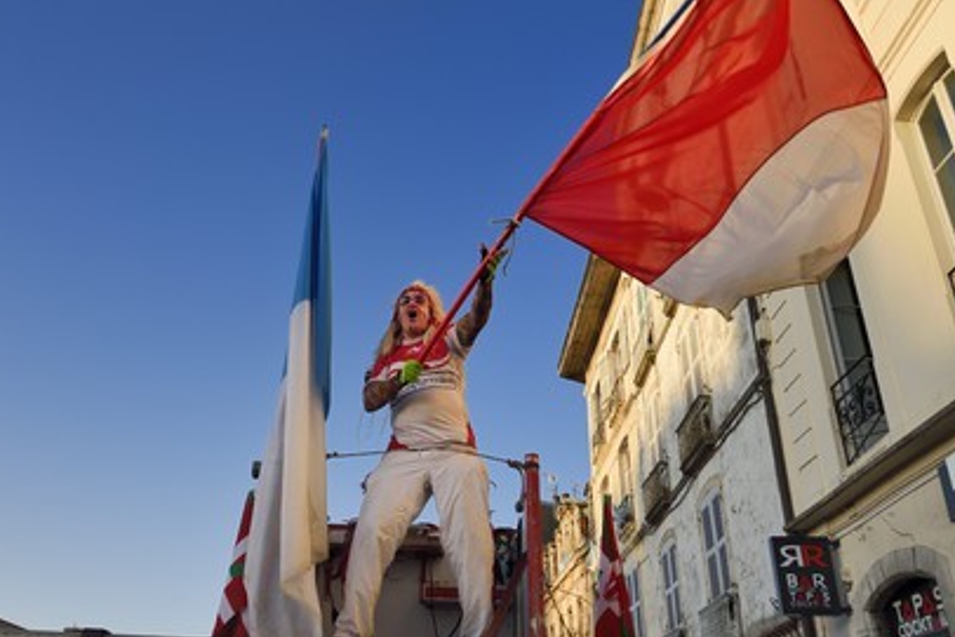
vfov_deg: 42.4
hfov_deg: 60.3
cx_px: 478
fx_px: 823
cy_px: 327
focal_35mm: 31
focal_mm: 30
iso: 400
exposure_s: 1/400
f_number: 11
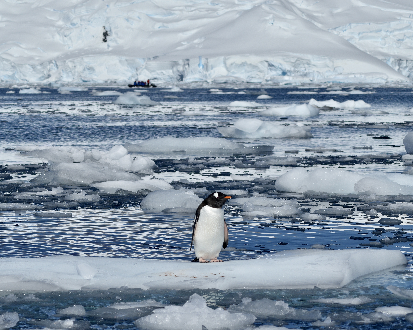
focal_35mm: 153
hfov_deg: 12.6
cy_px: 166
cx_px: 216
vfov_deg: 10.1
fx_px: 1870
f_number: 8
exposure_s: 1/2000
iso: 200
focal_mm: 90
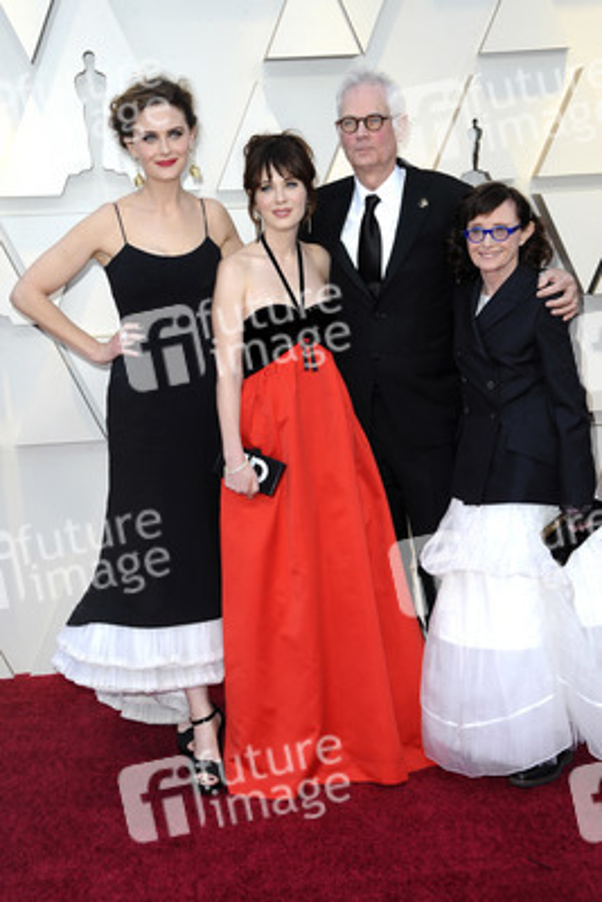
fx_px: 1378
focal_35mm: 55
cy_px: 451
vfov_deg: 36.2
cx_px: 301
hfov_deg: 24.6
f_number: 7.1
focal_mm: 55
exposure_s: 1/250
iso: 800
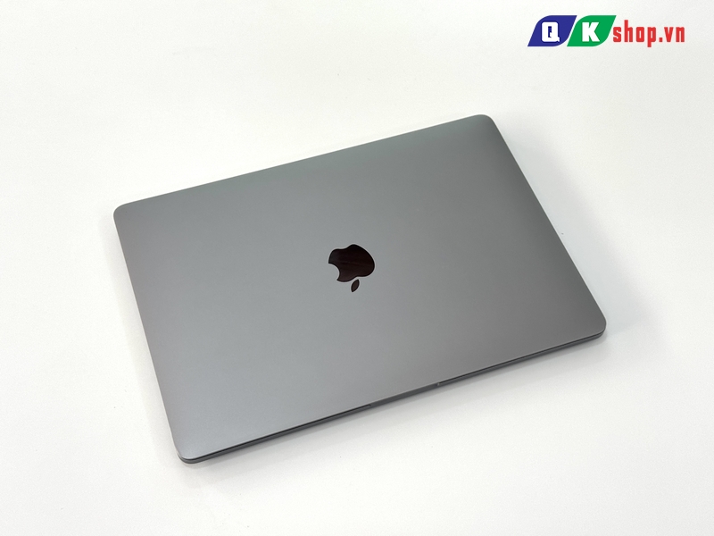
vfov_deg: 30.3
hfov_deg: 39.7
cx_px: 357
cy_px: 268
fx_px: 990
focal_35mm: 48
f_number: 1.78
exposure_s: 1/212
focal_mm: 6.76
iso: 64
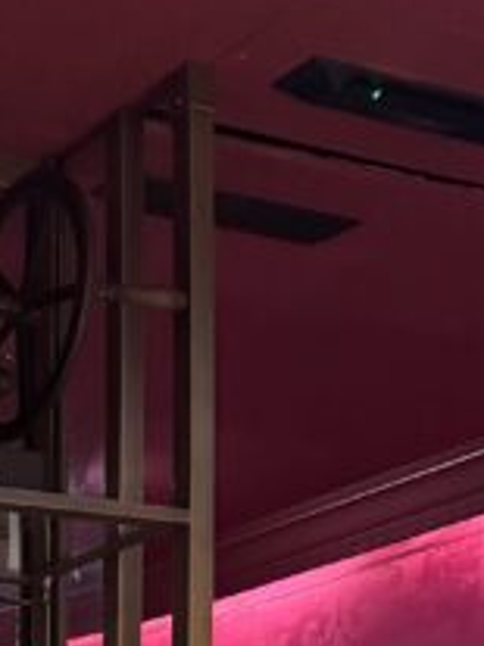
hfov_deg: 11.3
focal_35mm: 119
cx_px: -459
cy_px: 1058
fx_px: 2221
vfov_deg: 15.0
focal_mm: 6.76
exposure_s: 1/41
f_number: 1.78
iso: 800
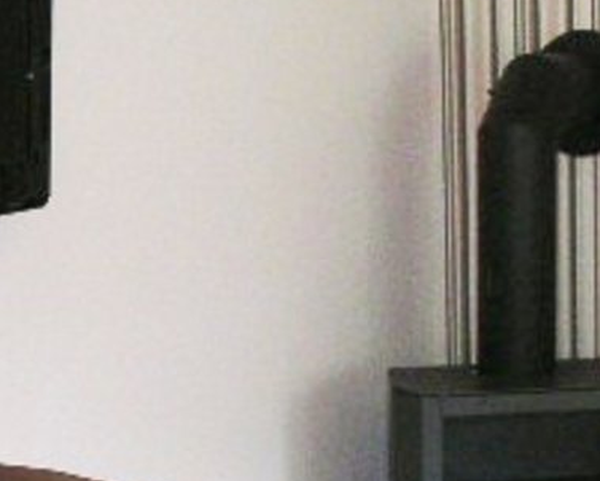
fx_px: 2096
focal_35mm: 118
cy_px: 403
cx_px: -14
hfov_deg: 15.9
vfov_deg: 13.0
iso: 160
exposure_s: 1/45
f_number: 2.8
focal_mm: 6
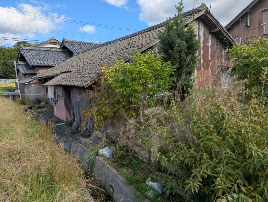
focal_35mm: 25
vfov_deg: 54.9
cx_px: 134
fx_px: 194
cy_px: 101
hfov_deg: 69.4
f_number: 1.89
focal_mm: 5.43
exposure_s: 1/1292
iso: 49
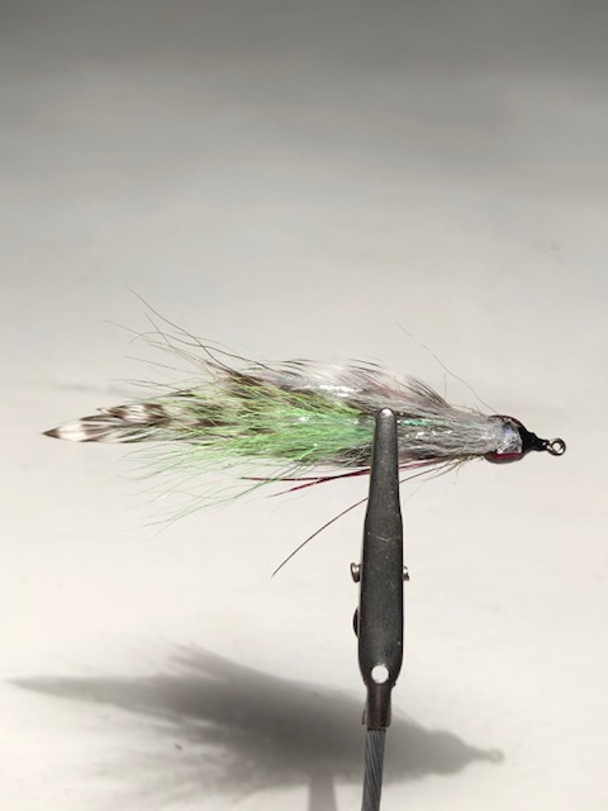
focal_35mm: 28
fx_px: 656
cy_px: 406
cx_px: 304
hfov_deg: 49.7
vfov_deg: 63.4
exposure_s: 1/100
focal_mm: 3.99
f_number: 1.8
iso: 25
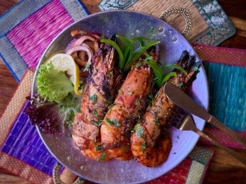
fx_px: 377
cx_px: 120
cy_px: 98
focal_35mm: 53
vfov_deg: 27.5
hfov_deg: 36.2
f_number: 1.78
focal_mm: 6.76
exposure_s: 1/50
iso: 80
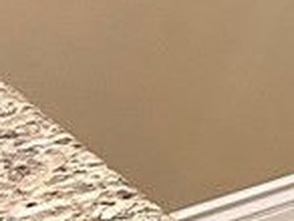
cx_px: 928
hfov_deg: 9.1
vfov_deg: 8.2
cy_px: -283
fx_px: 1429
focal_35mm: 168
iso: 800
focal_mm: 6.86
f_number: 1.78
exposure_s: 1/60
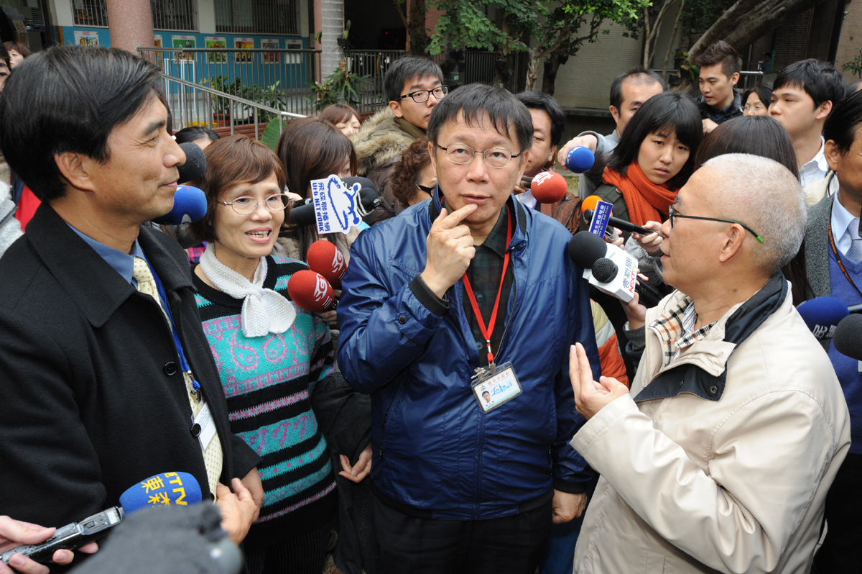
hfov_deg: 54.5
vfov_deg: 37.8
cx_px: 431
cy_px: 287
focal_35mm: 35
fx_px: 837
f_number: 11
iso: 1600
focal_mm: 35
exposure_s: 1/125
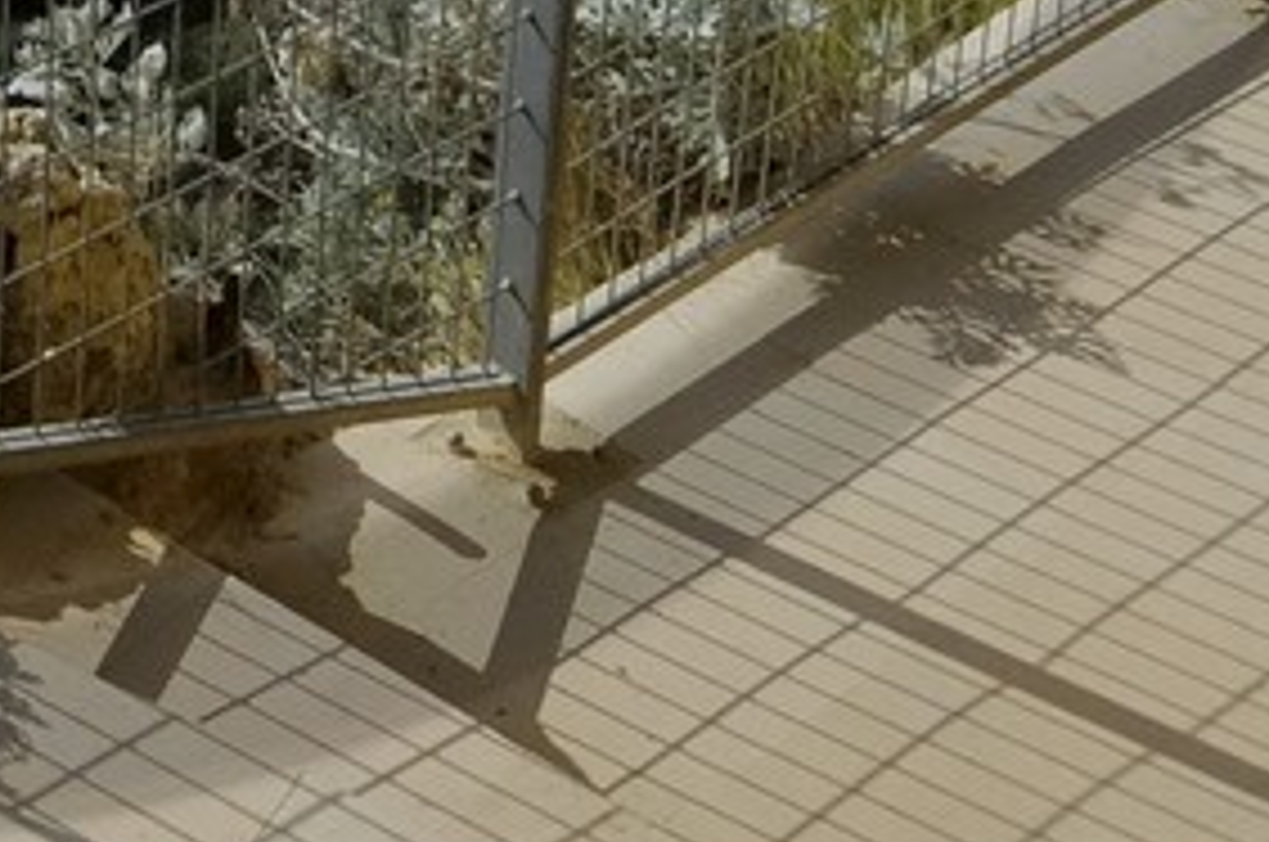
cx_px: -279
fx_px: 3589
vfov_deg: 11.5
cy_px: -1022
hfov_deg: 18.9
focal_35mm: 102
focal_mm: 12
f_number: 13
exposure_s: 1/180
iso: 100
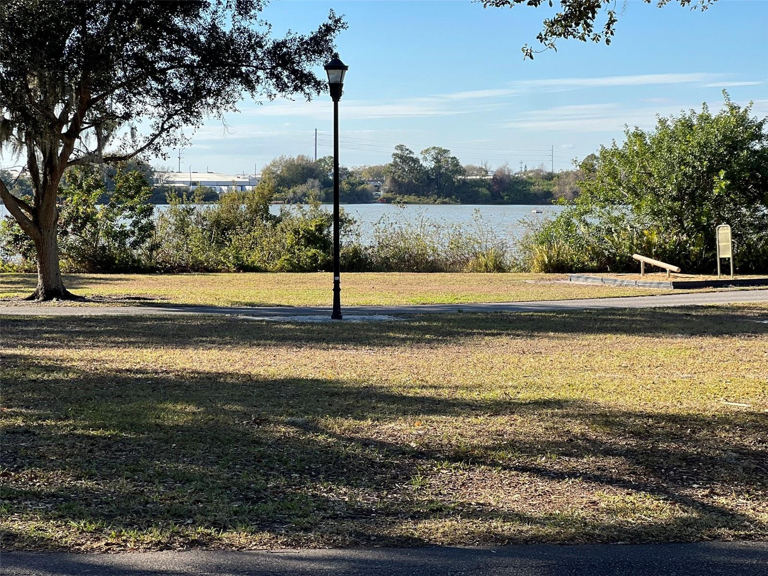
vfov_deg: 19.1
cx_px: 384
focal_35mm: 77
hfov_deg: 25.3
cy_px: 288
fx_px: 1708
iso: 32
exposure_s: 1/394
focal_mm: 9
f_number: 2.8
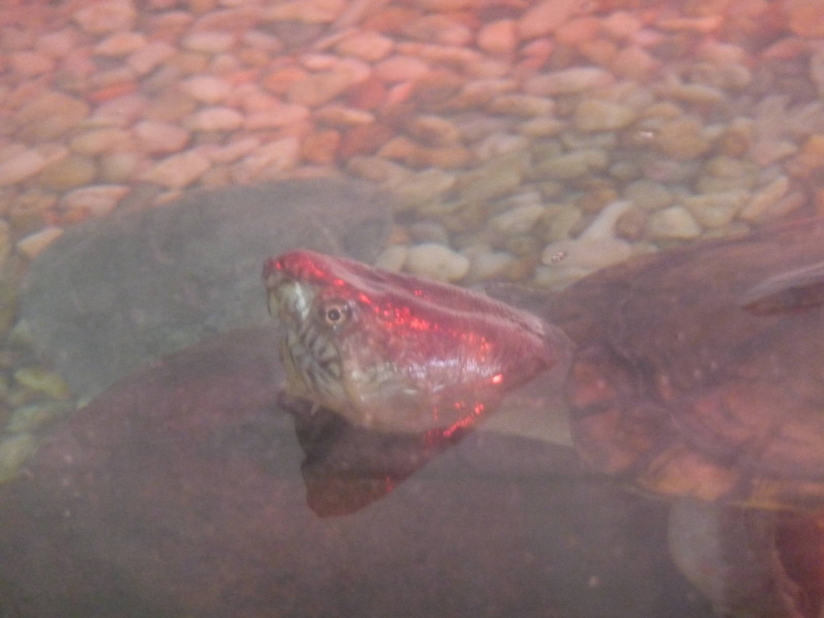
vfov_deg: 5.3
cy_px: 309
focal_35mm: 280
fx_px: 6665
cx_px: 412
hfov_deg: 7.1
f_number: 4.9
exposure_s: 1/13
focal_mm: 47
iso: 800
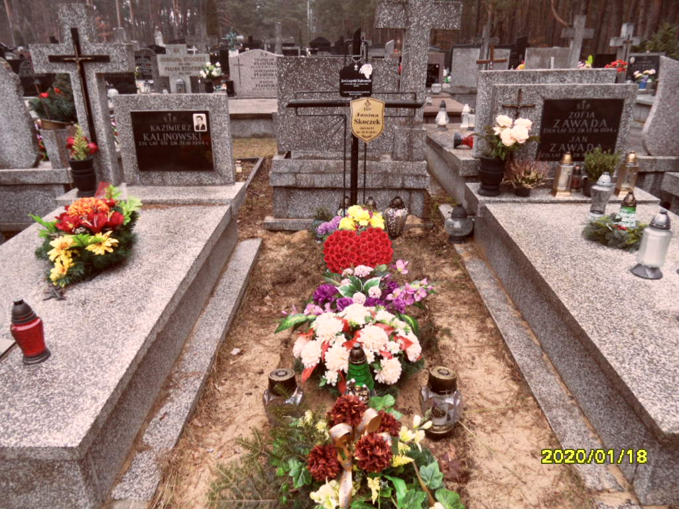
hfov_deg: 71.6
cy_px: 254
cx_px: 340
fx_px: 471
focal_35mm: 24
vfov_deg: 56.8
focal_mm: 3.9
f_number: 3.2
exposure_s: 1/30
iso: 100
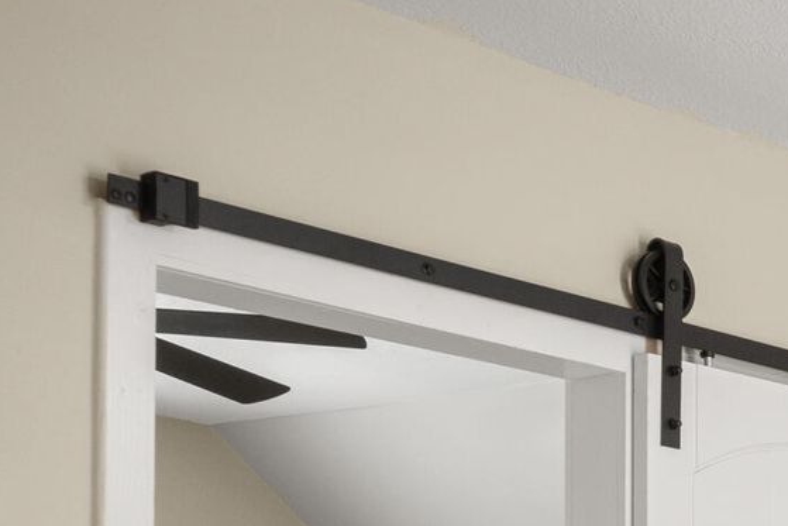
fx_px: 2255
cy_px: 981
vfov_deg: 12.1
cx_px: 1439
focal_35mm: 103
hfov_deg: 16.4
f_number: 7.1
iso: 400
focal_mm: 16
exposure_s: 1/2
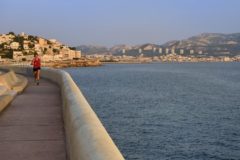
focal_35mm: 70
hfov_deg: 28.8
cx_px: 120
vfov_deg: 19.5
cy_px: 80
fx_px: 467
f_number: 10
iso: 200
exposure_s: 1/200
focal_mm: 70
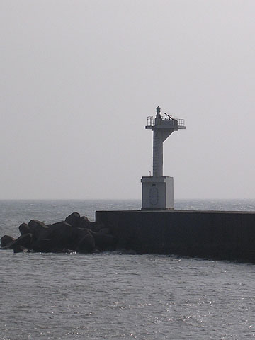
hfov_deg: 12.9
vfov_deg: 17.1
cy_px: 170
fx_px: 1130
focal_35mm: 115
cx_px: 128
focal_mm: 17.4
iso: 100
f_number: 4.9
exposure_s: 1/1381
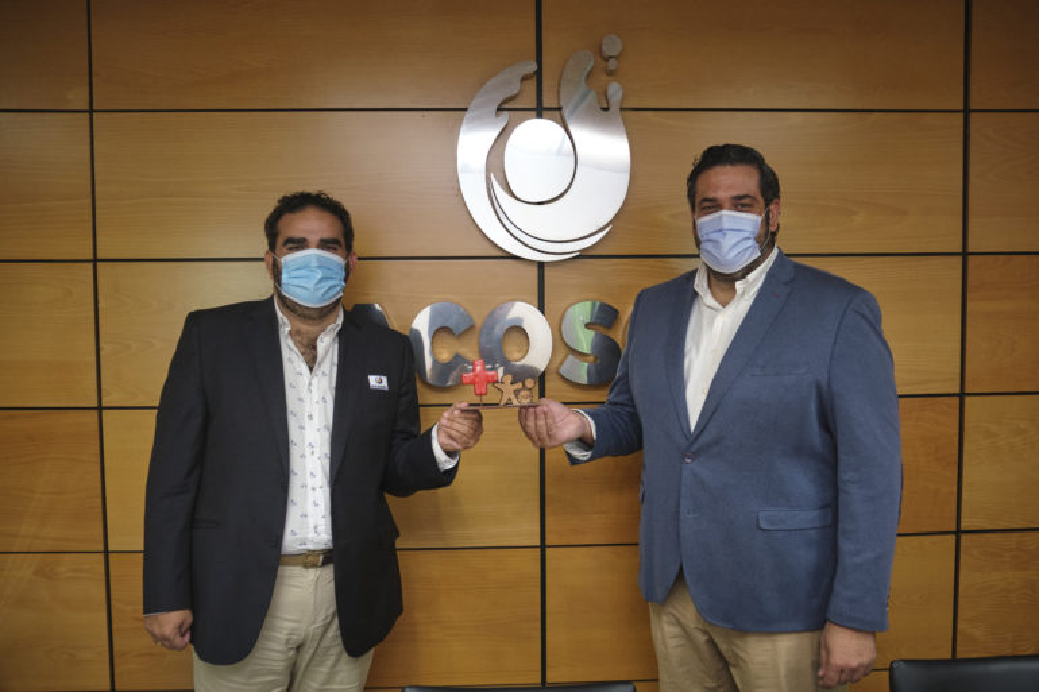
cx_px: 520
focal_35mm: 31
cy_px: 346
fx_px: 894
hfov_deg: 60.3
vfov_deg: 42.3
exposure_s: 1/250
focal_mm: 20.6
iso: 6400
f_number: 4
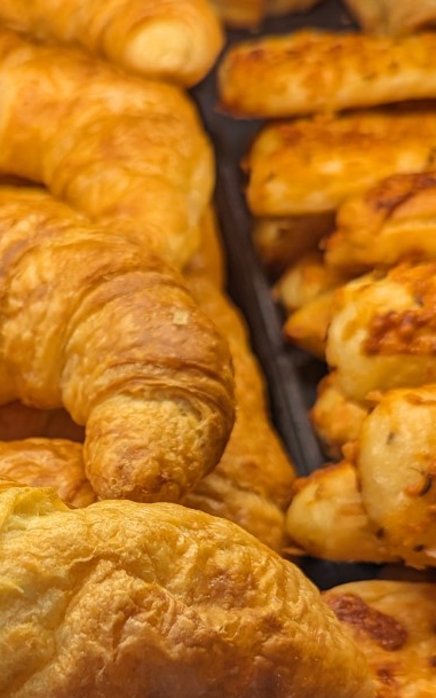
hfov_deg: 21.1
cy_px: 499
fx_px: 1140
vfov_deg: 33.5
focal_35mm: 60
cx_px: 29
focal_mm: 6.81
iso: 54
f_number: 1.85
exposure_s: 1/100
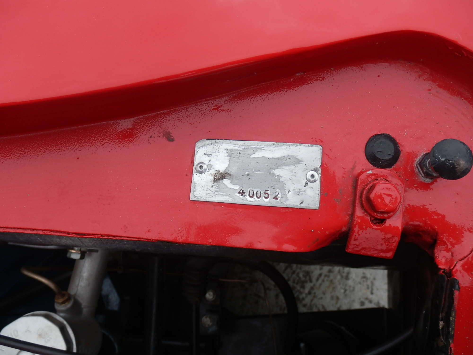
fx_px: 342
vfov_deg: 54.9
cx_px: 236
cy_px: 178
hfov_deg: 69.4
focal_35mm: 25
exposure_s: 1/800
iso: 80
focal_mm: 4.5
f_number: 3
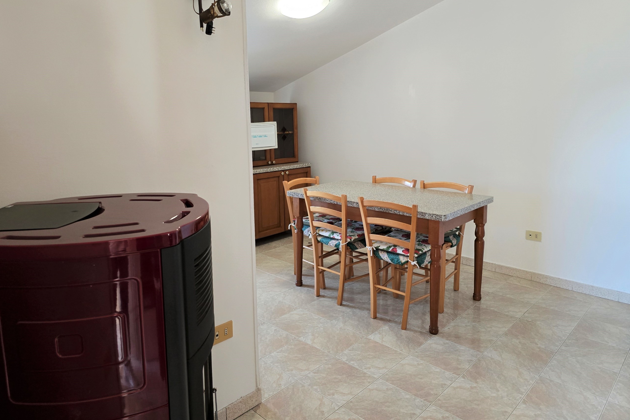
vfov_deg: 53.0
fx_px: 420
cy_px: 184
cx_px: 315
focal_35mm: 24
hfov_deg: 73.7
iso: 400
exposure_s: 1/100
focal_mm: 6.3
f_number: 1.7
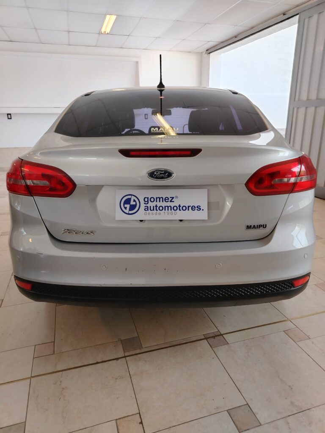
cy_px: 216
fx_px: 300
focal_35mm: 24
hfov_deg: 56.8
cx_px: 162
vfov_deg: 71.6
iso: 278
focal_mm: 5.25
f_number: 1.75
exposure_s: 1/50
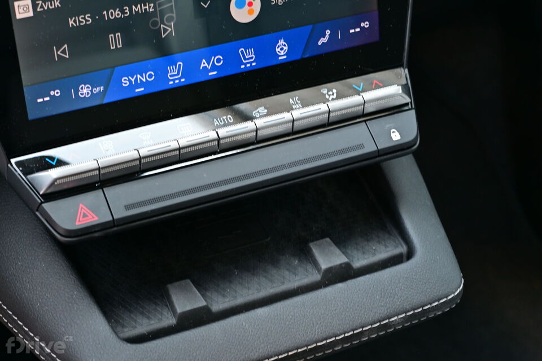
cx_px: 271
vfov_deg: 18.2
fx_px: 1129
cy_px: 180
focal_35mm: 75
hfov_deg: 27.0
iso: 500
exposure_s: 1/25
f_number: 6.3
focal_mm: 50
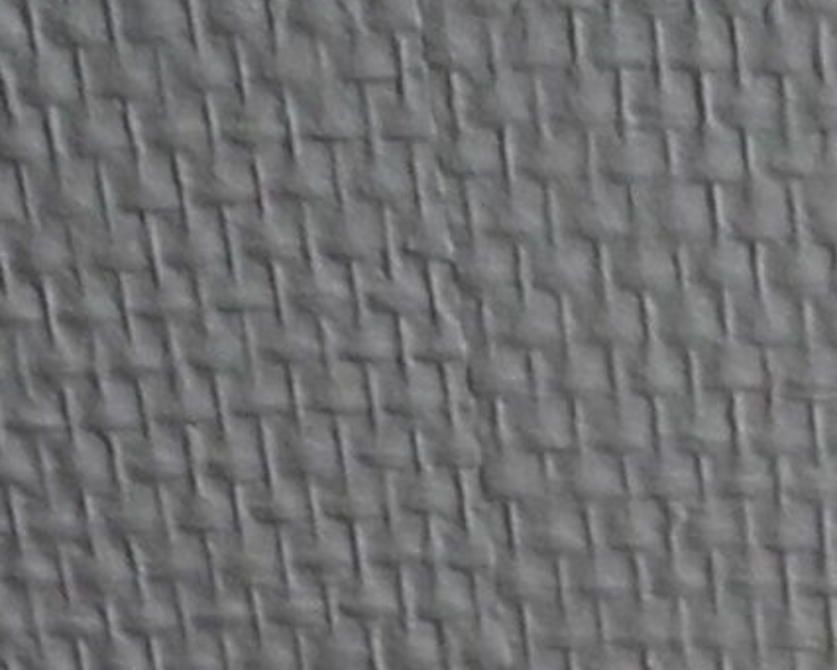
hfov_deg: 8.0
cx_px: 1456
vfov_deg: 5.6
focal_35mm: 234
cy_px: 2753
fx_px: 5798
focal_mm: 6
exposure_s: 1/30
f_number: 2.8
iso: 165
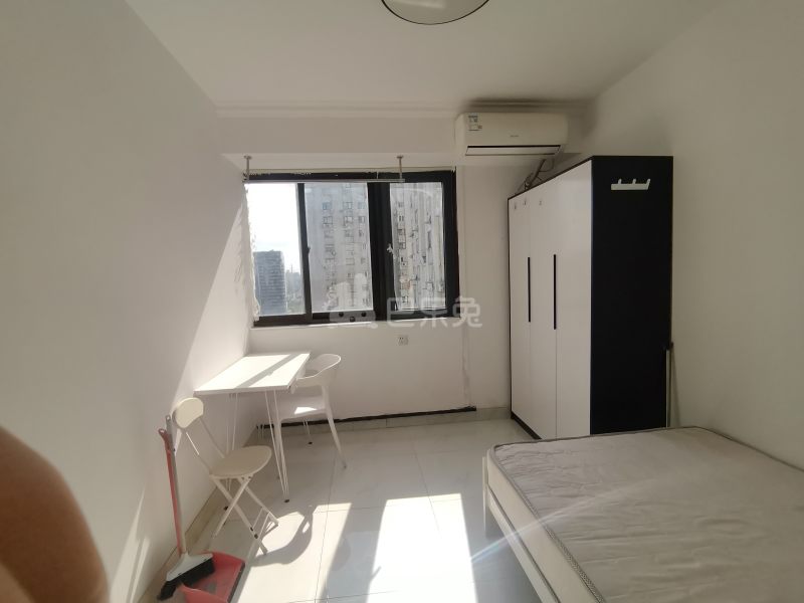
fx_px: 372
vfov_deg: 78.1
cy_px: 302
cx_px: 402
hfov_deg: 94.5
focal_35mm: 16
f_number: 2.2
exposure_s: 1/1357
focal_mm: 1.68
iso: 50
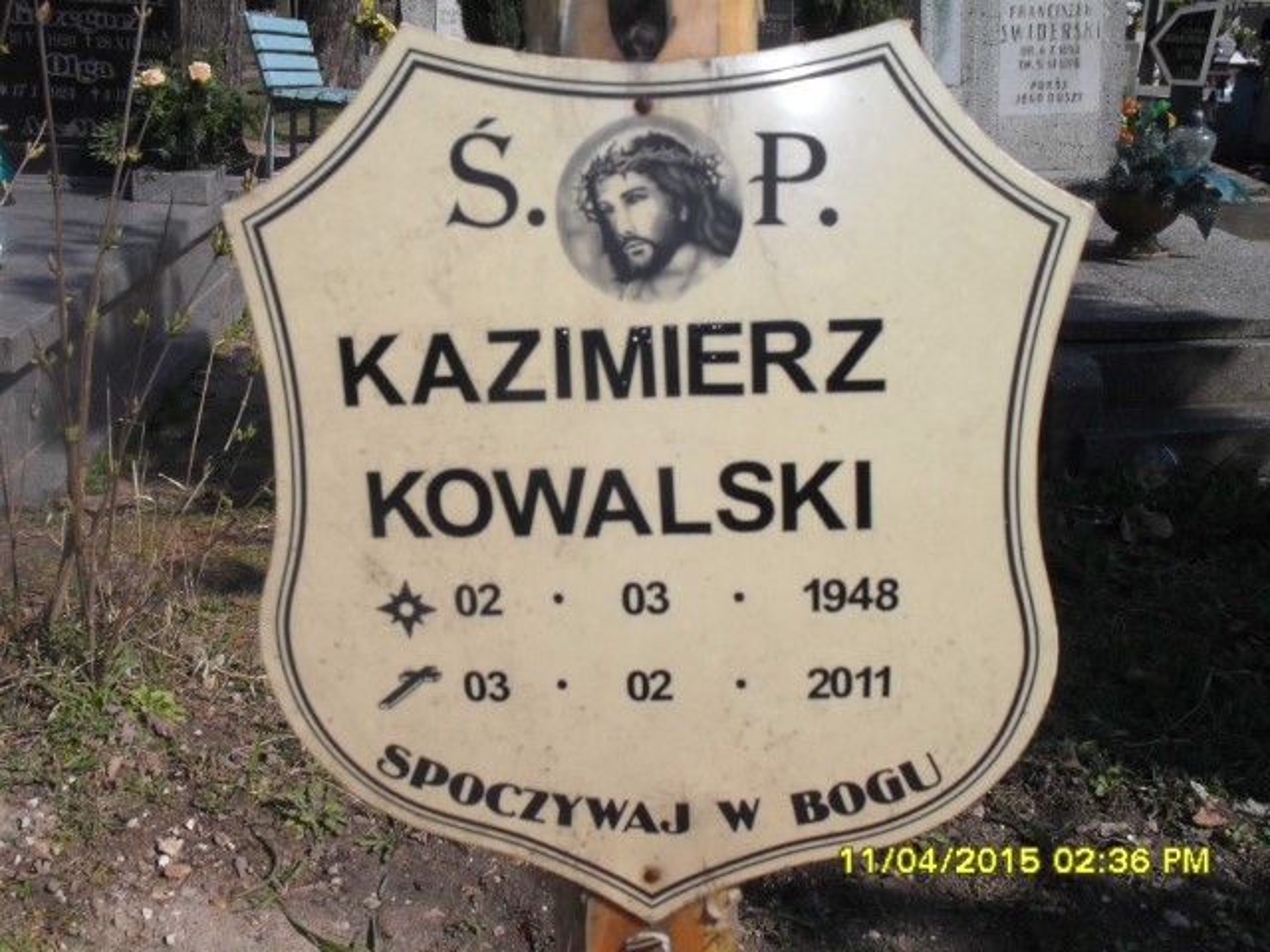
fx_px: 1284
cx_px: 635
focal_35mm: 35
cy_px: 476
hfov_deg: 52.6
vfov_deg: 40.7
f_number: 8.4
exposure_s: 1/750
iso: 200
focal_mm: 6.3
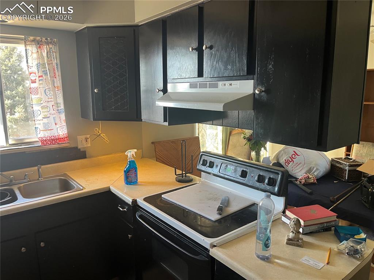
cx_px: 187
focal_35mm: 26
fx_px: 281
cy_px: 140
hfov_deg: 67.3
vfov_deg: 53.0
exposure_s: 1/60
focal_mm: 5.1
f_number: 1.6
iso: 100
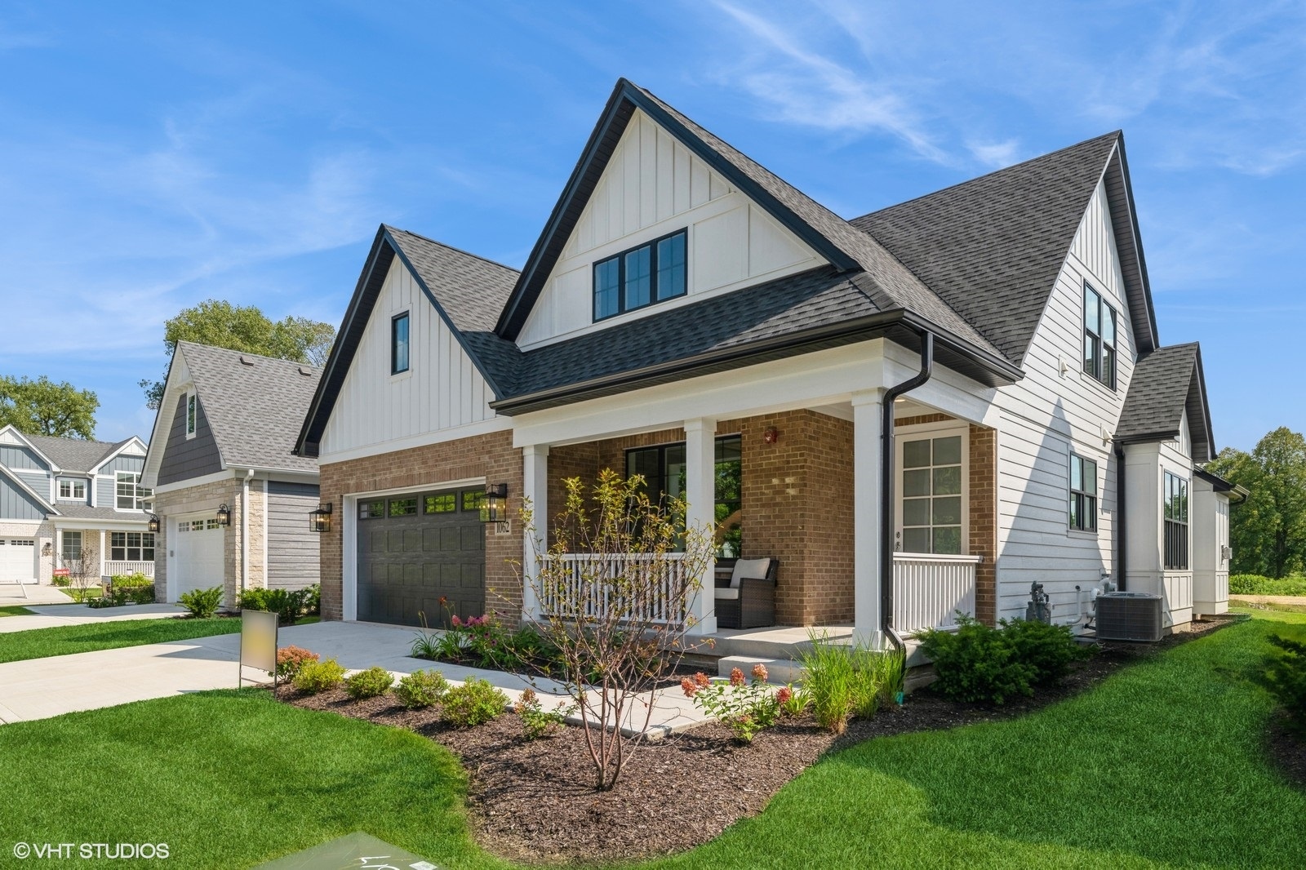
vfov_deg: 61.9
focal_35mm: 20
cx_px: 653
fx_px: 725
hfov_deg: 84.0
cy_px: 435
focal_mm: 20
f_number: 8
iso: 200
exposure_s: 1/320
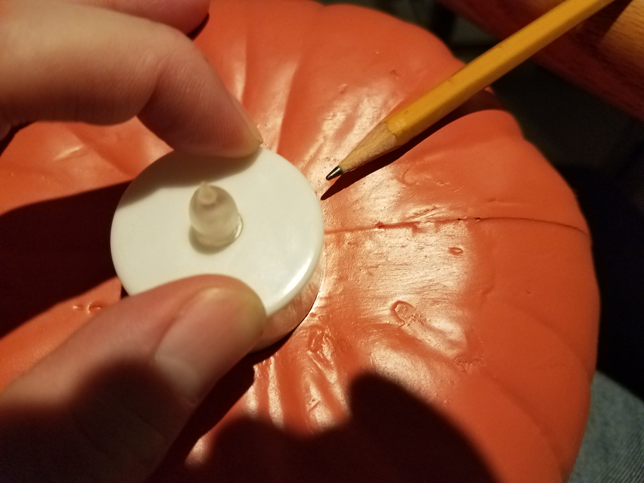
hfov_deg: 67.3
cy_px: 242
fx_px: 484
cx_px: 322
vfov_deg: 53.1
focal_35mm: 26
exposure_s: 1/40
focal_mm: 4.2
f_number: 1.7
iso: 160
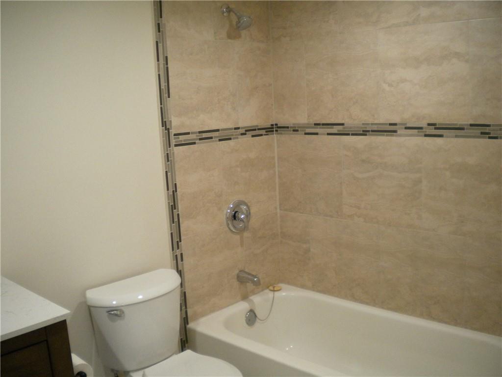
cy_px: 188
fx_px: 508
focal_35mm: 35
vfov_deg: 40.7
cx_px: 251
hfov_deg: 52.6
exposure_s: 1/52.2
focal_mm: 6.3
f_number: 3.1
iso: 381
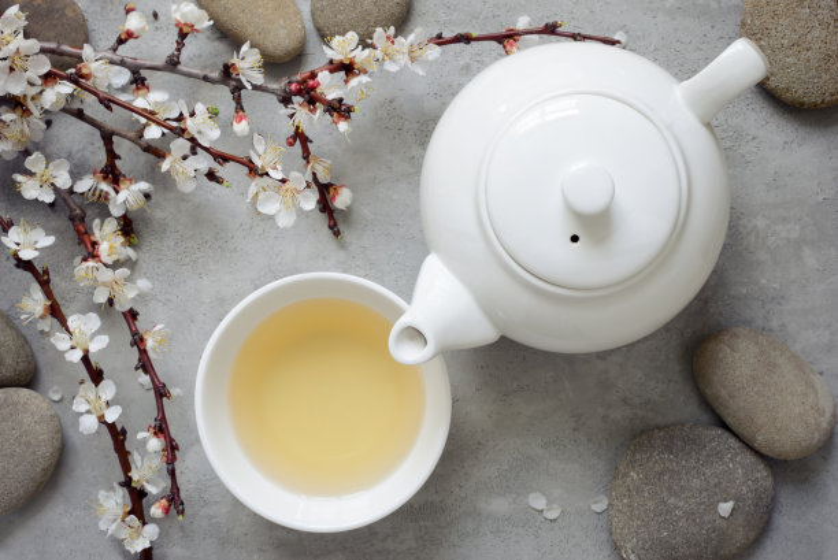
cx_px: 419
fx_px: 1165
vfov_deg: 27.0
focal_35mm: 50
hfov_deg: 39.6
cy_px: 280
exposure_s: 2
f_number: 16
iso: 100
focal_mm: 50
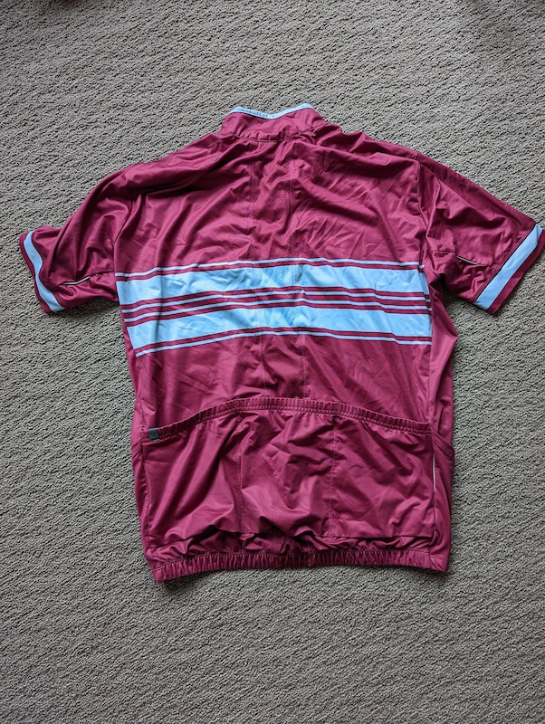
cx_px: 272
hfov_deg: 56.9
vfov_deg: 71.5
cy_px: 362
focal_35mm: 24
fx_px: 503
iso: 79
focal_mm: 6.81
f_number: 1.85
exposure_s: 1/66
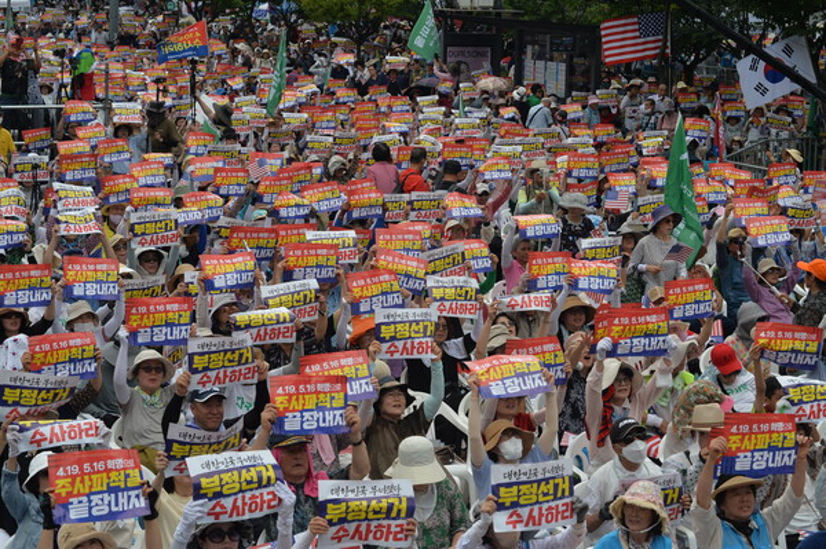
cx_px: 413
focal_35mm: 80
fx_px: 1834
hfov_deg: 25.4
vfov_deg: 17.0
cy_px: 274
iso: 400
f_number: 13
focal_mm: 80
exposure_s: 1/500
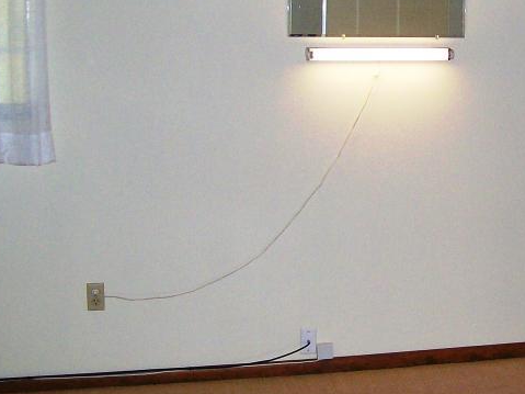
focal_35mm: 77
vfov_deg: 19.1
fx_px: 1168
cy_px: 122
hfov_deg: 24.3
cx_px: 512
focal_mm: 6
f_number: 2.7
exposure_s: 1/64
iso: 140
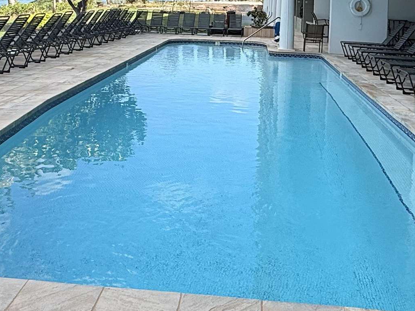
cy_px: 19
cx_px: 216
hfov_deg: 44.8
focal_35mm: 42
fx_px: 504
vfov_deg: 32.3
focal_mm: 2.22
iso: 50
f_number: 2.2
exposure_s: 1/1167
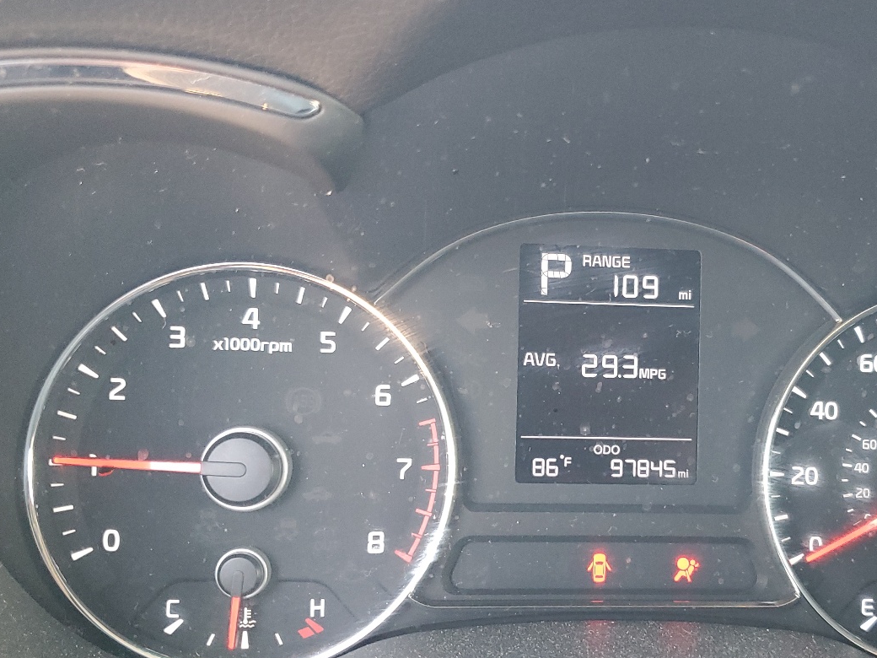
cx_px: 596
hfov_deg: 46.0
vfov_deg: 35.9
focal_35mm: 40
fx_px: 1013
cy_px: 378
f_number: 1.5
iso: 182
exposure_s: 1/60.2
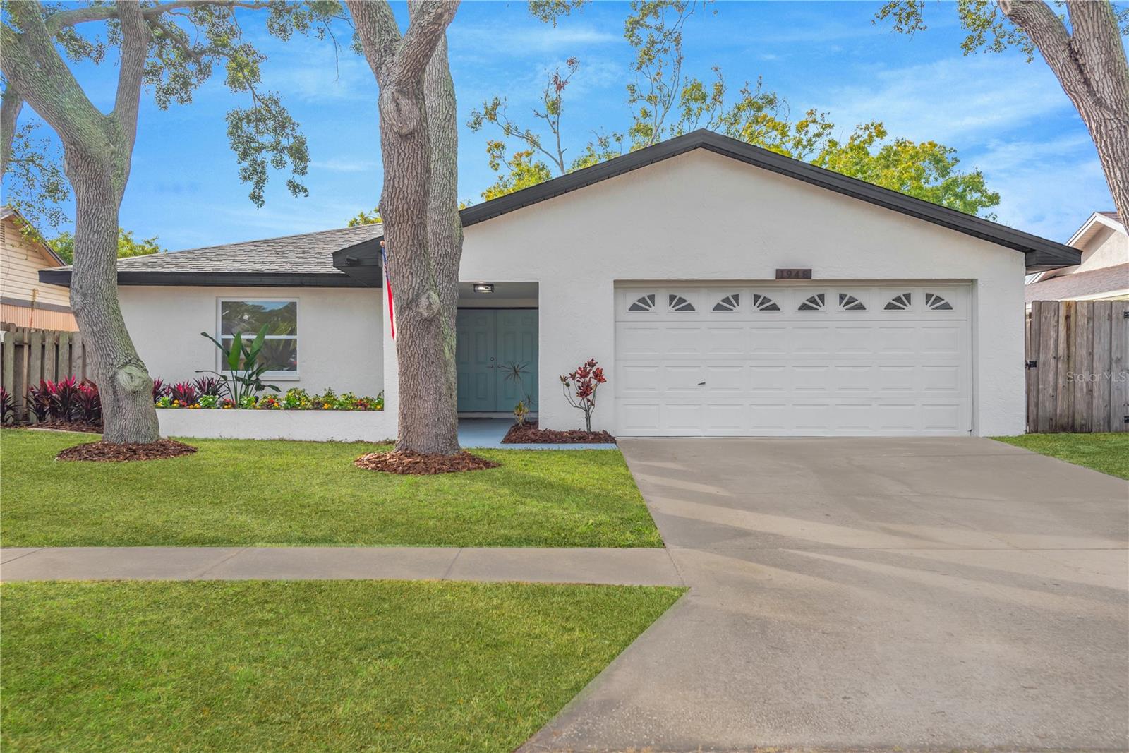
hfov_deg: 73.7
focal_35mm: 24
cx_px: 564
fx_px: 753
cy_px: 376
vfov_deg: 53.1
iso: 400
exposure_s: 1/160
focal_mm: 24
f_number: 6.3
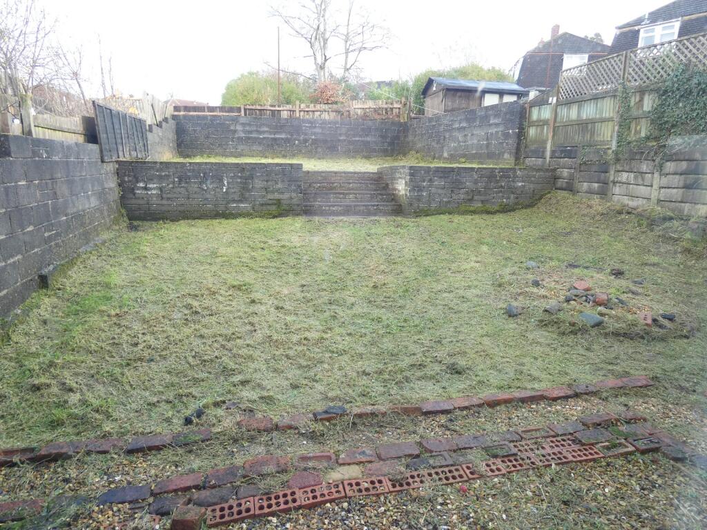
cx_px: 354
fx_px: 429
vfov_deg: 63.4
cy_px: 265
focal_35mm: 21
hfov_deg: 79.0
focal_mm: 3.8
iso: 125
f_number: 2.9
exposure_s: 1/60
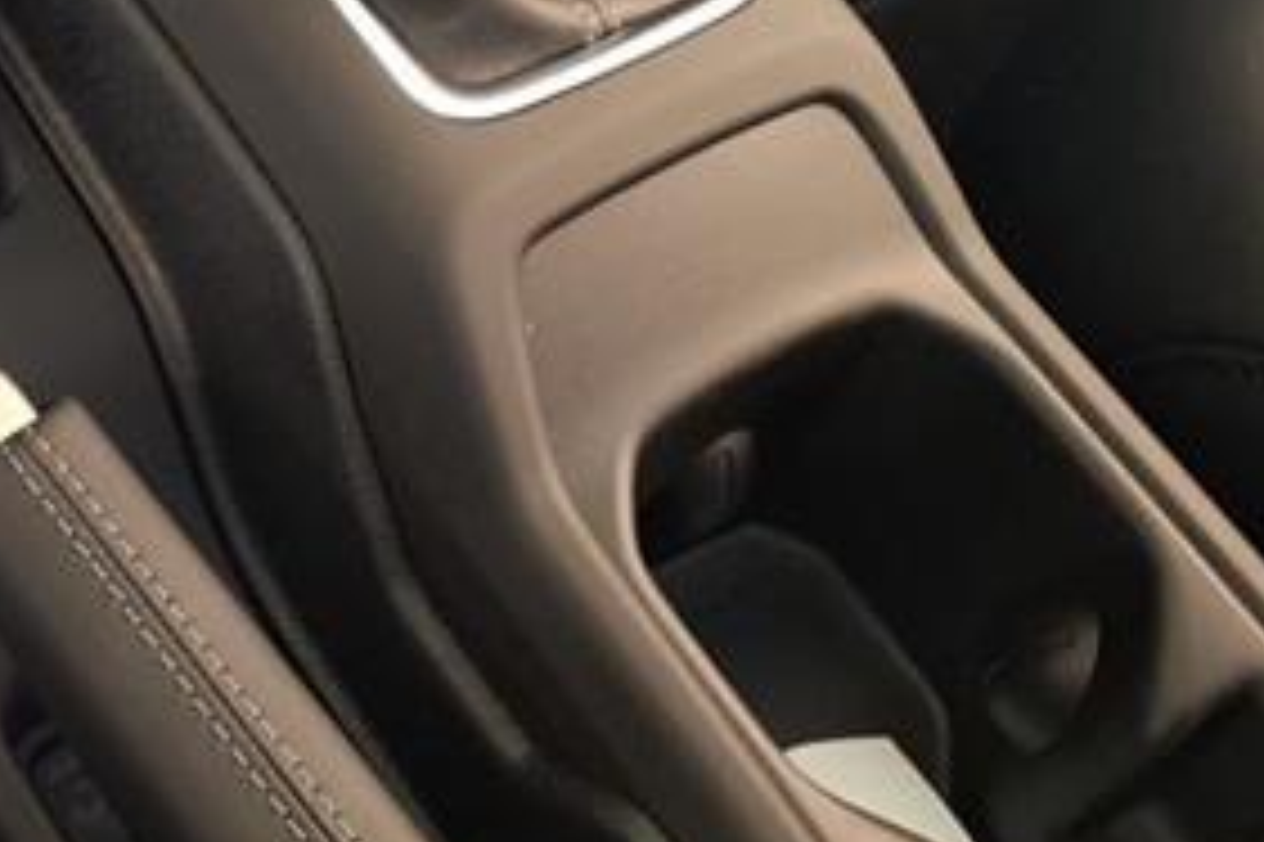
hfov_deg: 29.3
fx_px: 2246
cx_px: -18
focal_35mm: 64
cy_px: -180
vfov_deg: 19.9
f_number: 1.9
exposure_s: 1/24
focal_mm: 3.58
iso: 320
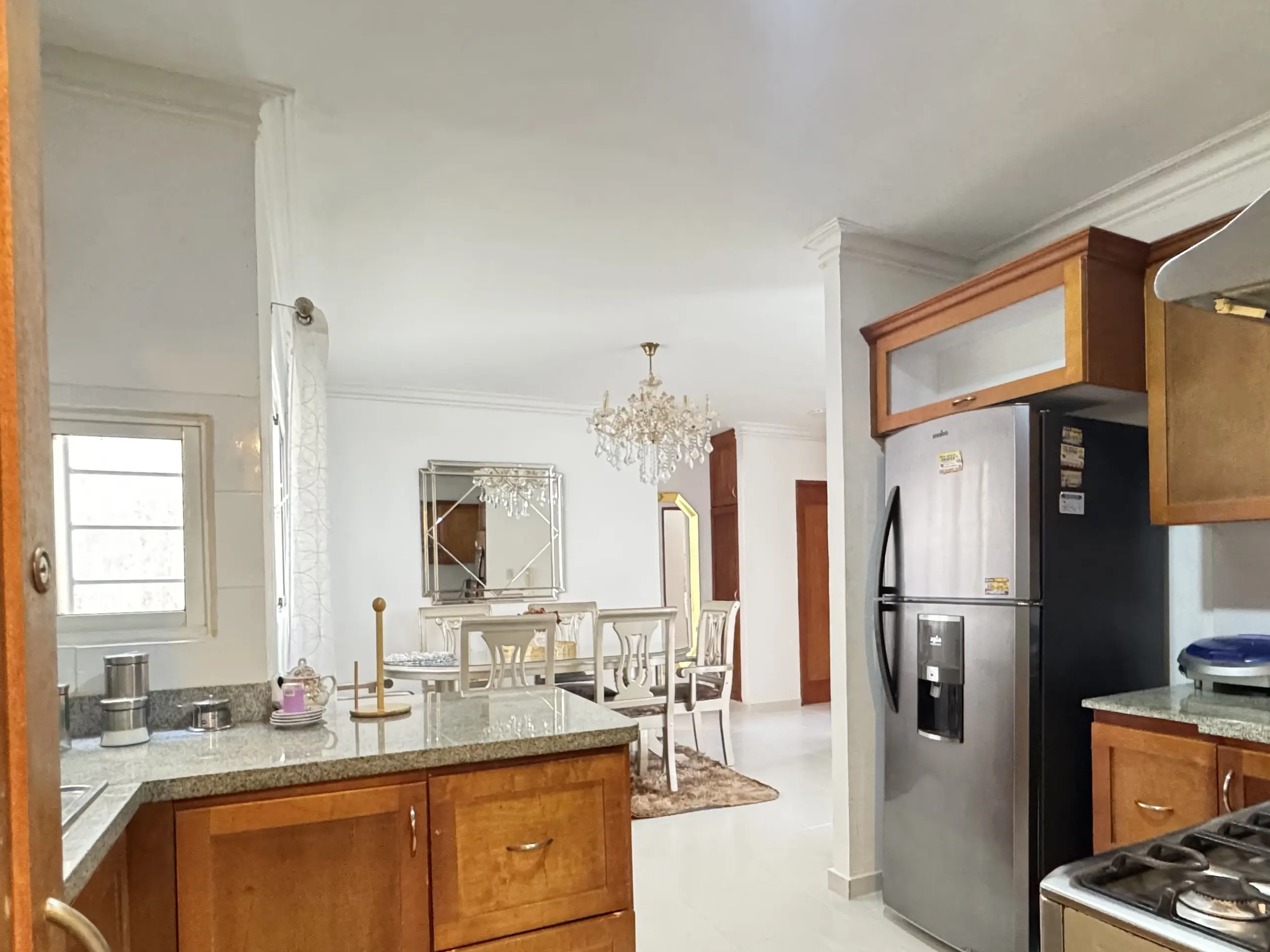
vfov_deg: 60.5
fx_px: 807
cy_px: 579
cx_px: 733
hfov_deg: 75.9
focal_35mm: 22
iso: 1000
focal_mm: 2.22
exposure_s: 1/40
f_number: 2.2
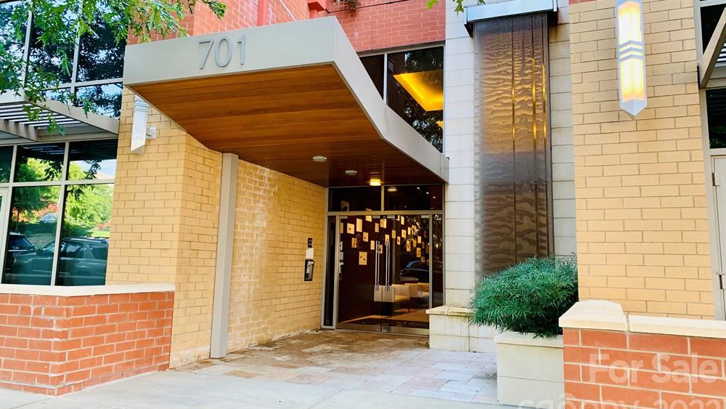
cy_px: 180
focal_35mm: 29
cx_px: 364
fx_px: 558
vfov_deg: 40.1
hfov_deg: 66.1
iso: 100
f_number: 1.8
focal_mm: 4.25
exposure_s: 1/102
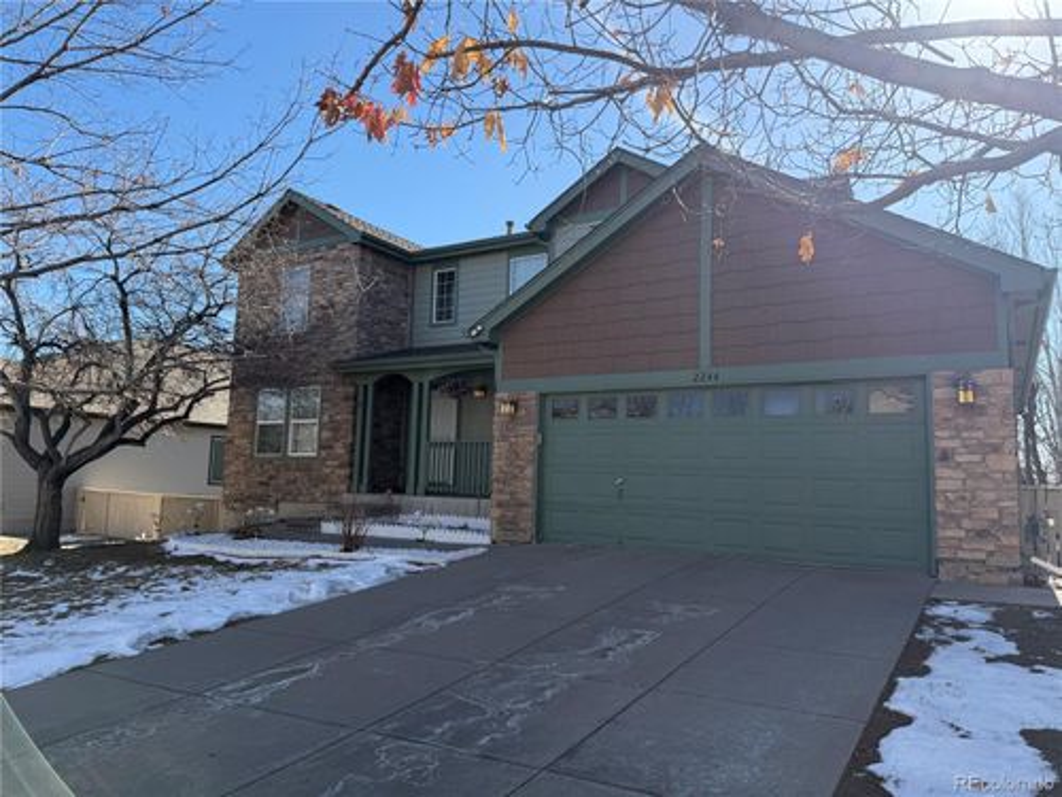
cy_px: 398
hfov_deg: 71.6
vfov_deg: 56.8
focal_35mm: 24
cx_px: 531
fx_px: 736
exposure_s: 1/3021
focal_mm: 6.76
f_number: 1.78
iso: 100
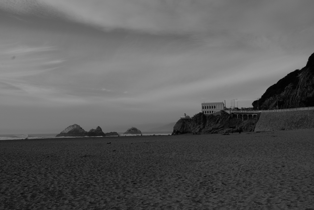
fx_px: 314
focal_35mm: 36
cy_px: 105
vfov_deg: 36.9
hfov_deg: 53.1
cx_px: 157
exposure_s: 1/1600
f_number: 14
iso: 800
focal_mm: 24
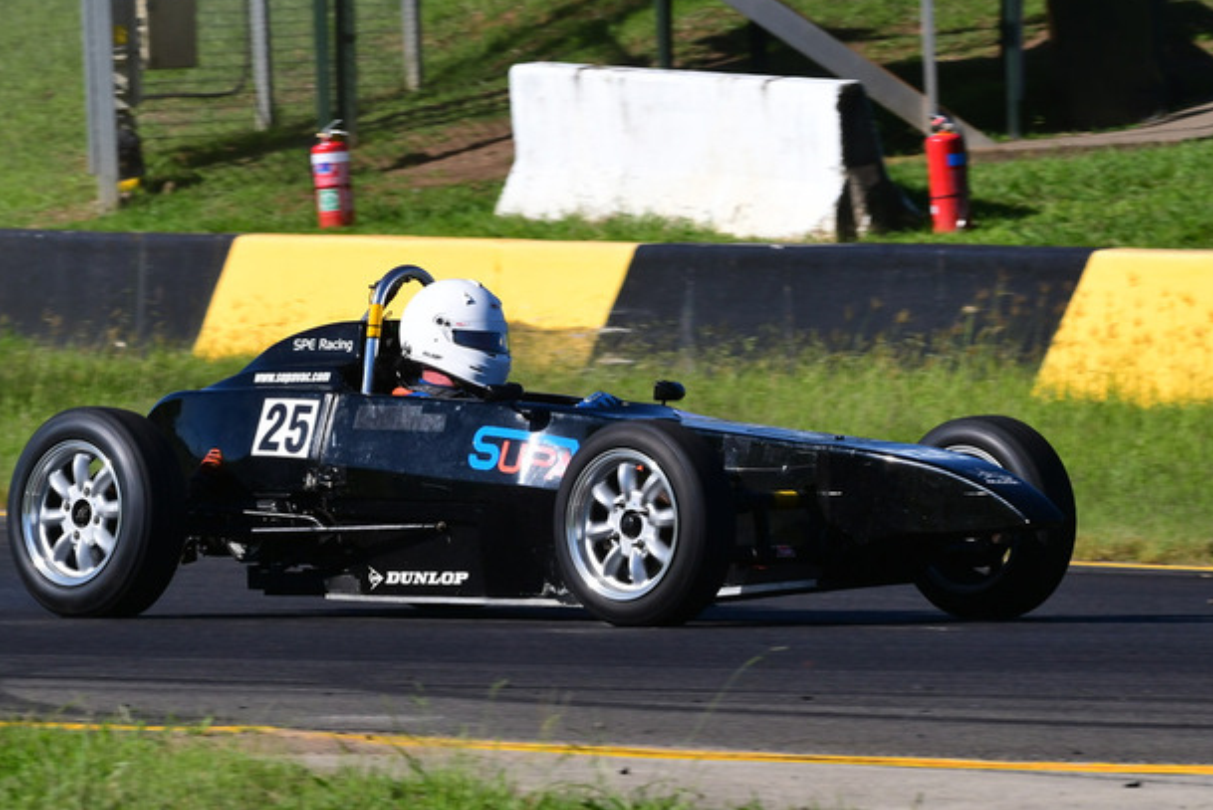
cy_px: 281
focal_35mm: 394
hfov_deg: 5.2
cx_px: 472
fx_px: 13285
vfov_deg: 3.5
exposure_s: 1/640
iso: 500
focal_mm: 200
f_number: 13
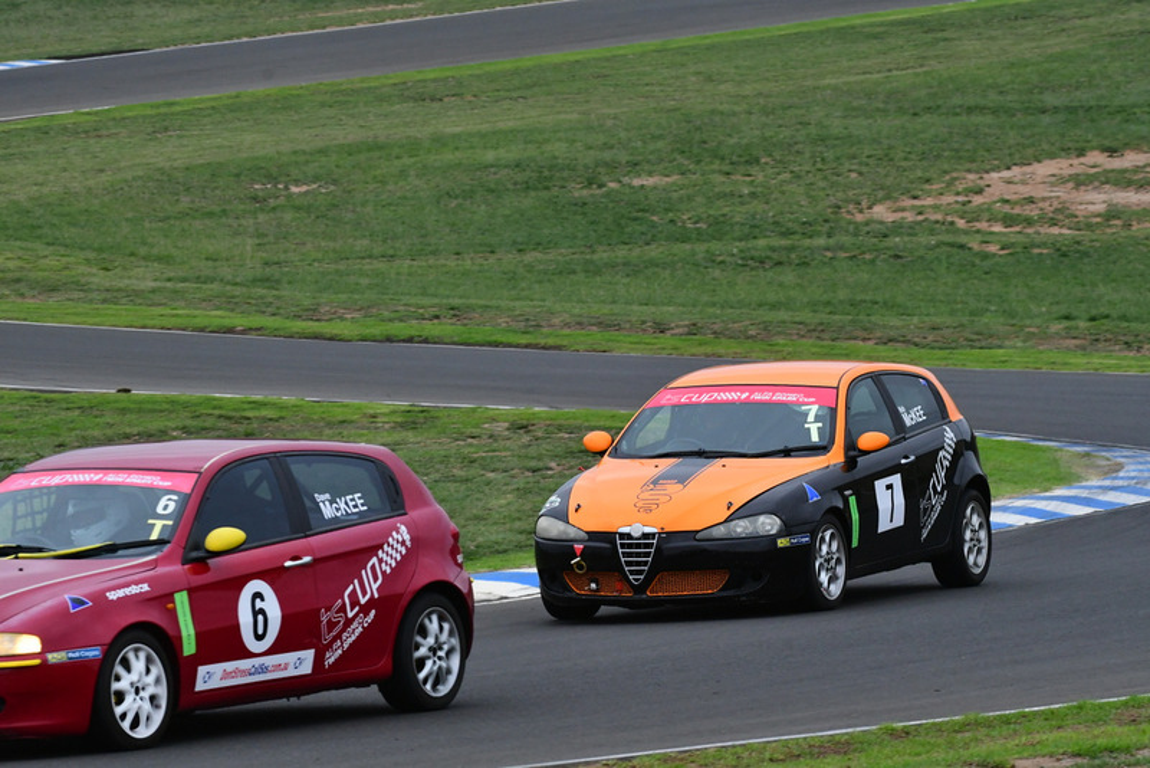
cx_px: 575
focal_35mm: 300
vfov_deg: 4.6
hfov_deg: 6.9
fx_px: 9586
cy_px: 384
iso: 2000
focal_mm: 200
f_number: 10
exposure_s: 1/640
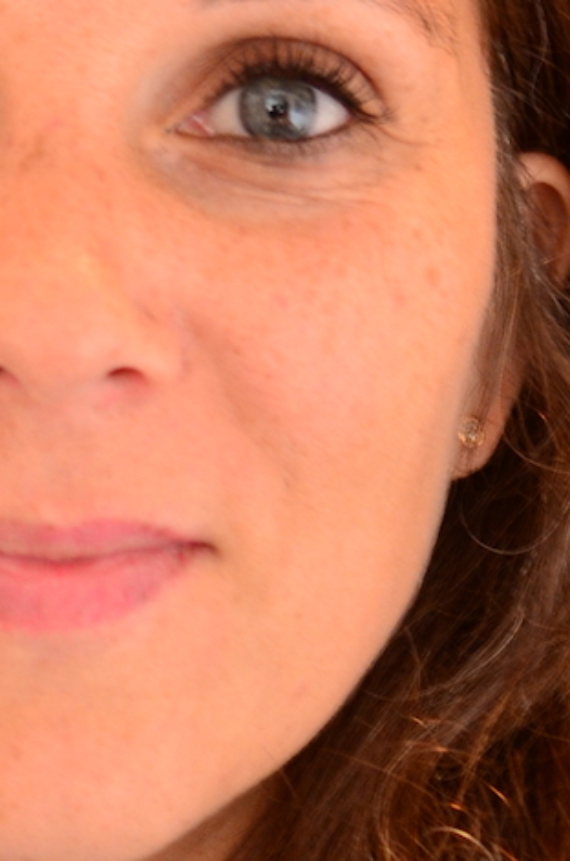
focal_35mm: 206
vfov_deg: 10.0
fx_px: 4913
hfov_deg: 6.6
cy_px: 696
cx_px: -49
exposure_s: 1/15
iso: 640
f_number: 3.5
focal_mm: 35
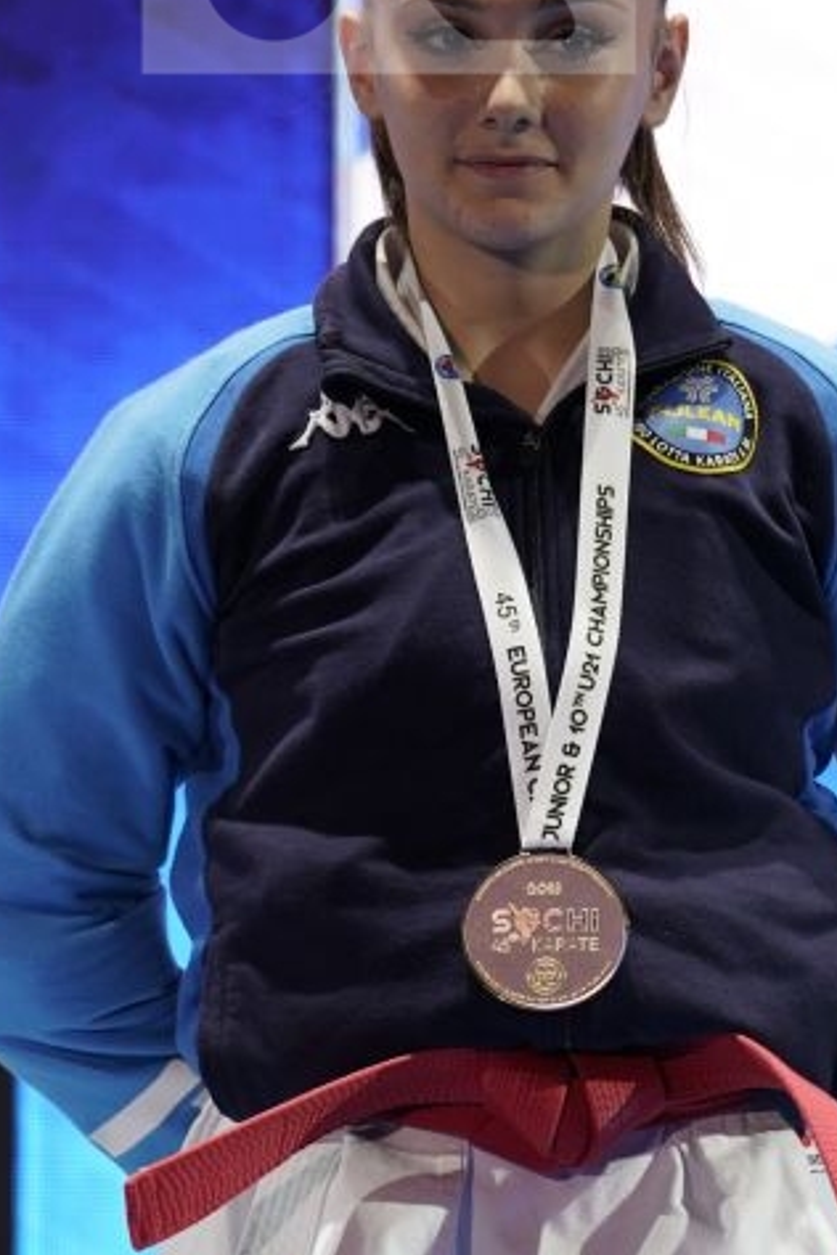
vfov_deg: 4.1
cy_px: 770
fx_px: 17645
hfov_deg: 2.7
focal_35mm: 506
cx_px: 389
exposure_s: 1/250
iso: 500
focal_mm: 200
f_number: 2.8
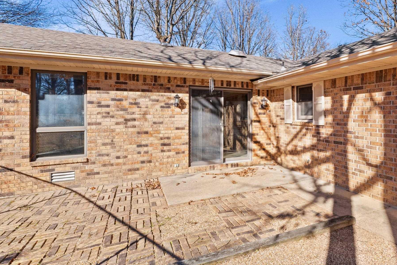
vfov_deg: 59.2
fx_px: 232
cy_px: 112
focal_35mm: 21
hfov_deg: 79.0
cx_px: 259
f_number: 8
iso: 320
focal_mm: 10
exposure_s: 1/250
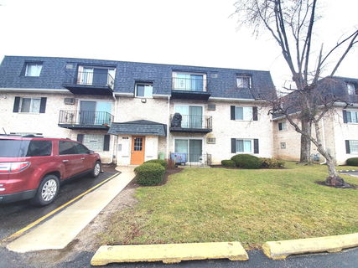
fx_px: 134
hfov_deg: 106.2
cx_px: 179
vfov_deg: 89.9
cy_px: 134
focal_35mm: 13
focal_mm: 1.8
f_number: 2.2
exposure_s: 1/343
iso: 50
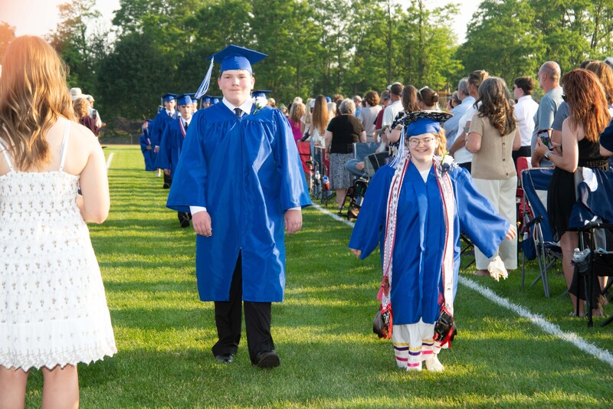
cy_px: 204
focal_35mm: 98
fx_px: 1669
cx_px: 306
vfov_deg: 14.0
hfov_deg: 20.8
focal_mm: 98
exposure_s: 1/200
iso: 800
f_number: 14
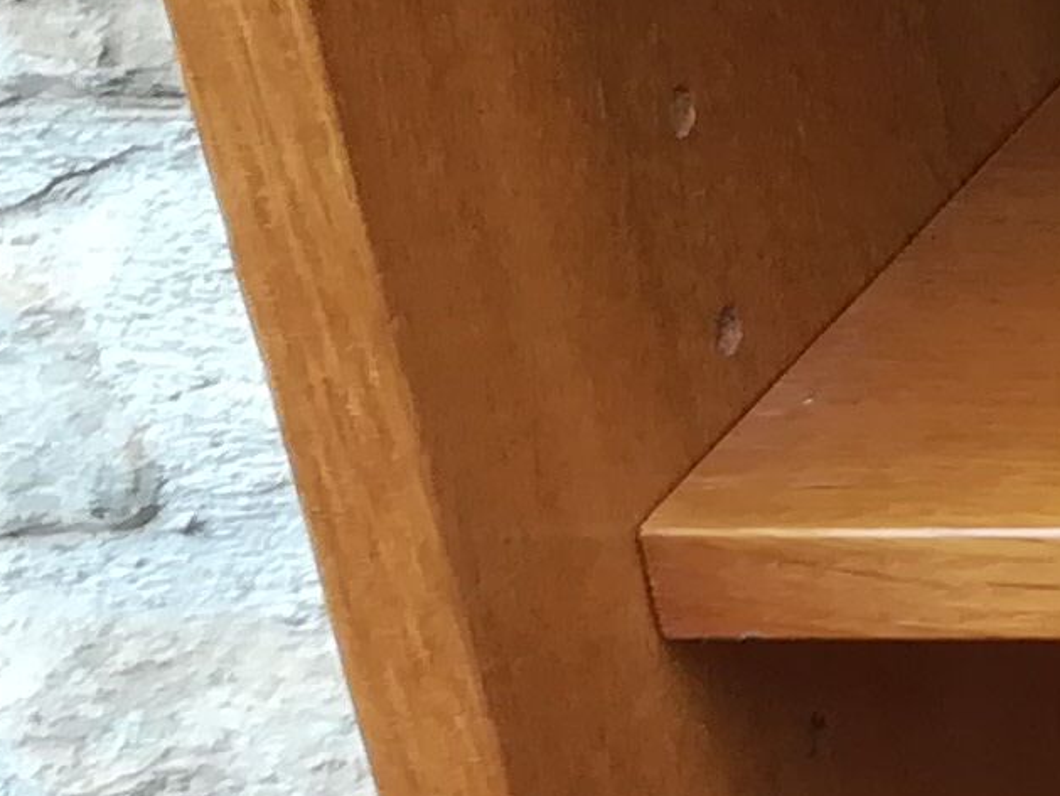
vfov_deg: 9.1
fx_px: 5023
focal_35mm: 164
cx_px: 3237
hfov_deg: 9.4
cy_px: 361
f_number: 2.2
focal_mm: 3.83
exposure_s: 1/50
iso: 64
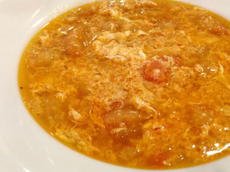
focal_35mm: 43
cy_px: 93
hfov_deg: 43.5
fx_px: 286
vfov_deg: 33.6
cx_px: 143
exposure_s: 1/20
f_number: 2.4
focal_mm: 4.13
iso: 160
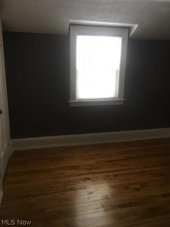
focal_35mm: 29
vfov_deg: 61.7
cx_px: 85
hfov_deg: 48.2
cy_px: 114
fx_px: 190
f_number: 2.2
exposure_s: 1/30
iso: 32
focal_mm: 4.15
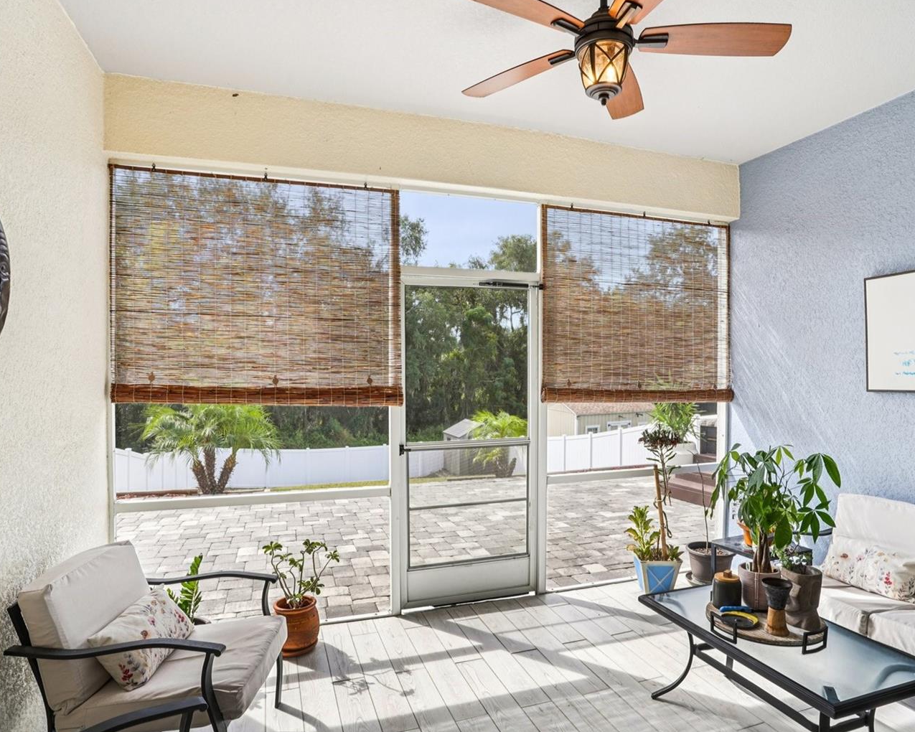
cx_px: 473
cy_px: 374
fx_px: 542
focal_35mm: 20
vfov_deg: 68.1
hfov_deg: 80.3
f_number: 13
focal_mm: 17
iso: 160
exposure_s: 1/30
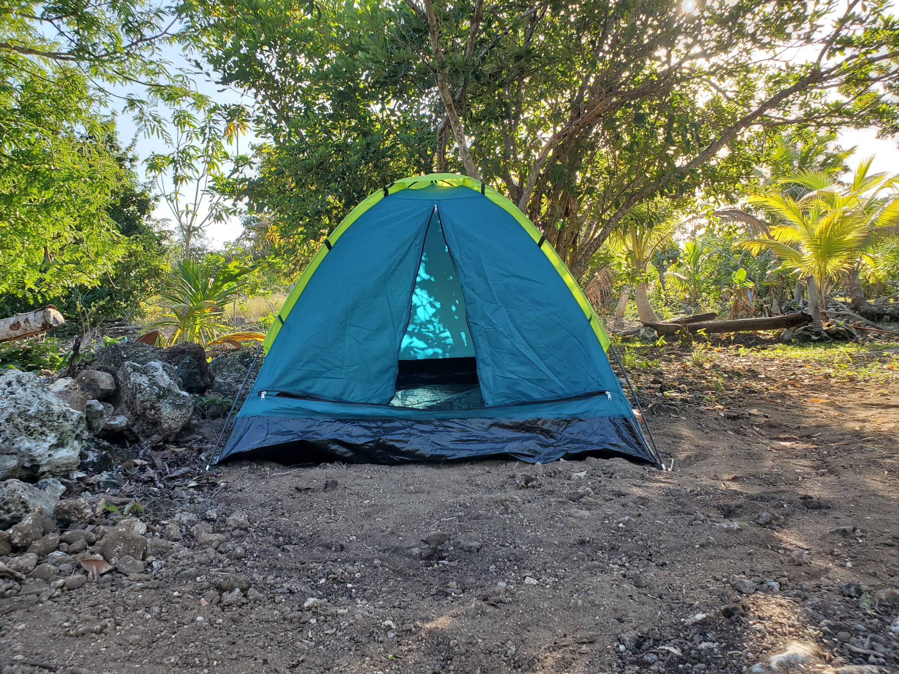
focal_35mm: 26
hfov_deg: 67.3
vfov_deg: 53.1
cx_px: 450
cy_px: 337
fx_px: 675
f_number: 2.4
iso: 50
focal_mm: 4.3
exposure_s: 1/272
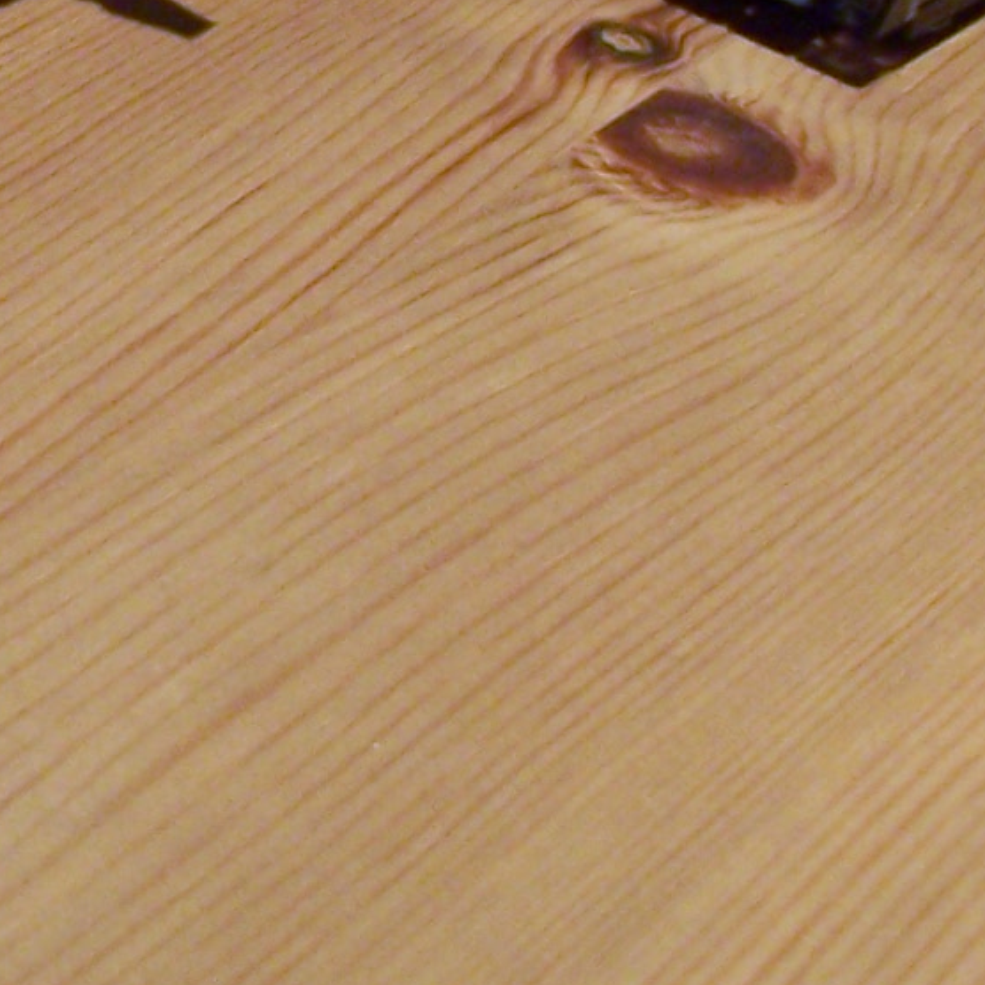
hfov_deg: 14.5
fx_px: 3670
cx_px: -392
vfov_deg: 15.1
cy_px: 103
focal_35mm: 114
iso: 140
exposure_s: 1/10
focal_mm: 6
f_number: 2.8
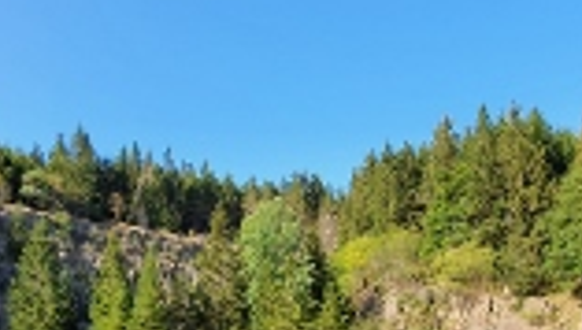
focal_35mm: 36
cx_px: 278
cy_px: 334
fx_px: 557
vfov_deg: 30.6
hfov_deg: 55.2
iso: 50
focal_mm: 1.8
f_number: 2.2
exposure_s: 1/400
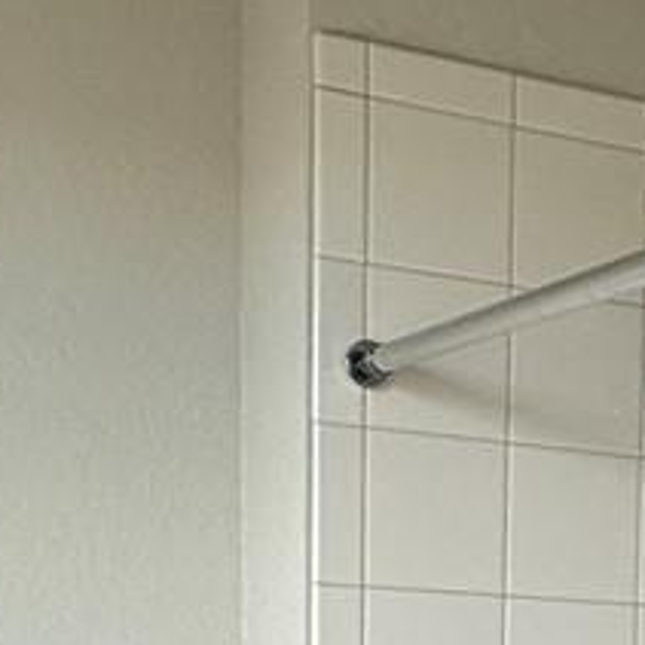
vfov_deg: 16.8
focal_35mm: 94
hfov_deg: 17.7
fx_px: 1982
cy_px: 972
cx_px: 737
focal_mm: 2.22
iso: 80
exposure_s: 1/99
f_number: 2.2
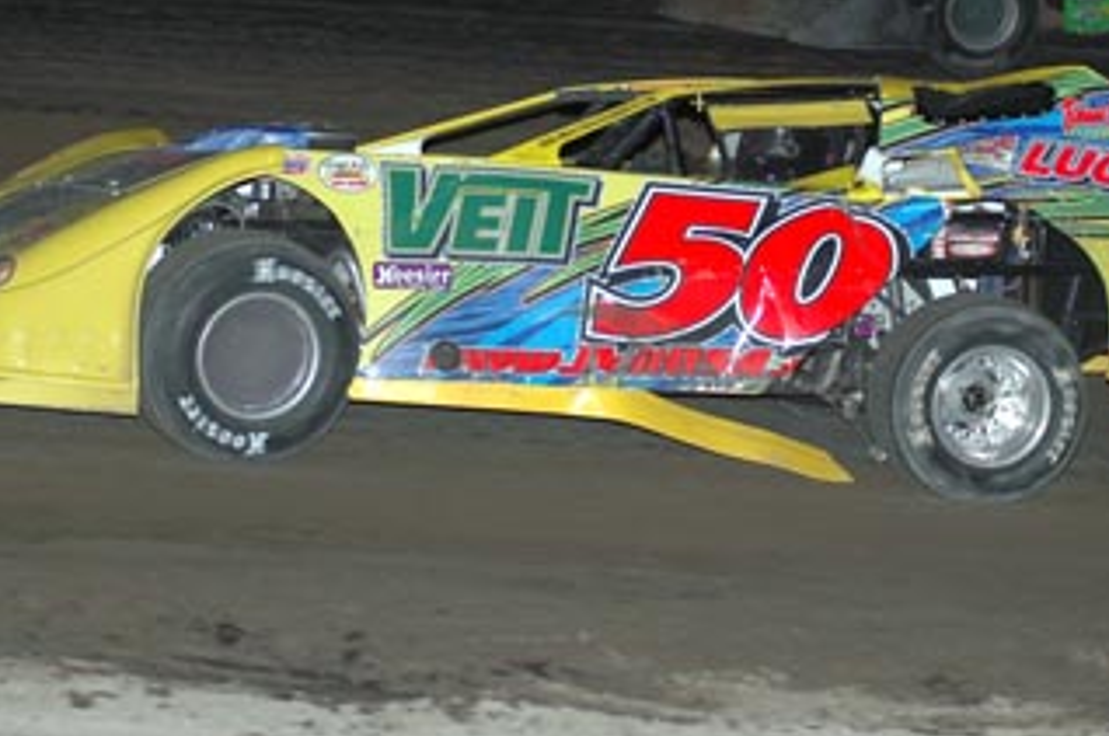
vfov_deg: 8.3
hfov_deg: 12.5
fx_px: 5075
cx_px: 527
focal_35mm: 165
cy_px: 230
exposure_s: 1/500
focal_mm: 70
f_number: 2.8
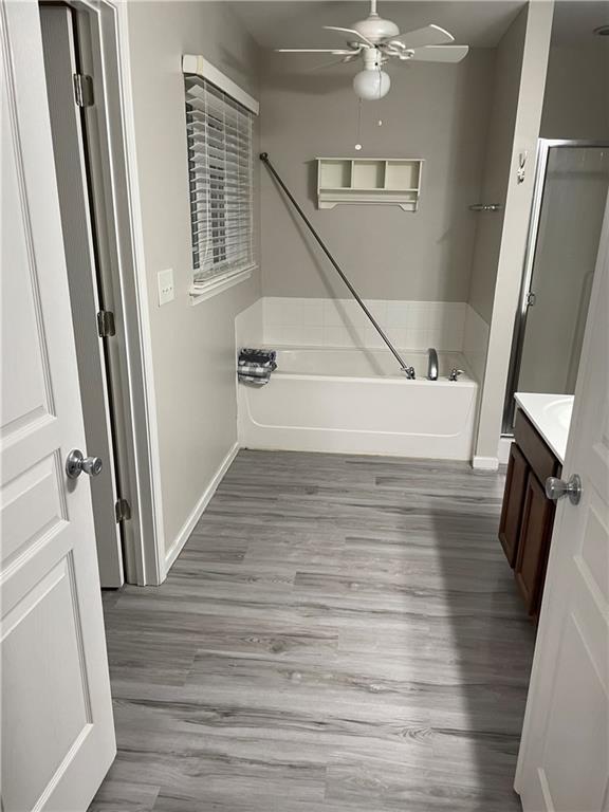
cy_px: 406
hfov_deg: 53.1
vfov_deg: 67.3
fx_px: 610
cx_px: 304
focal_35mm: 26
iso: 100
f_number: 1.6
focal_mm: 4.2
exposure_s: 1/60
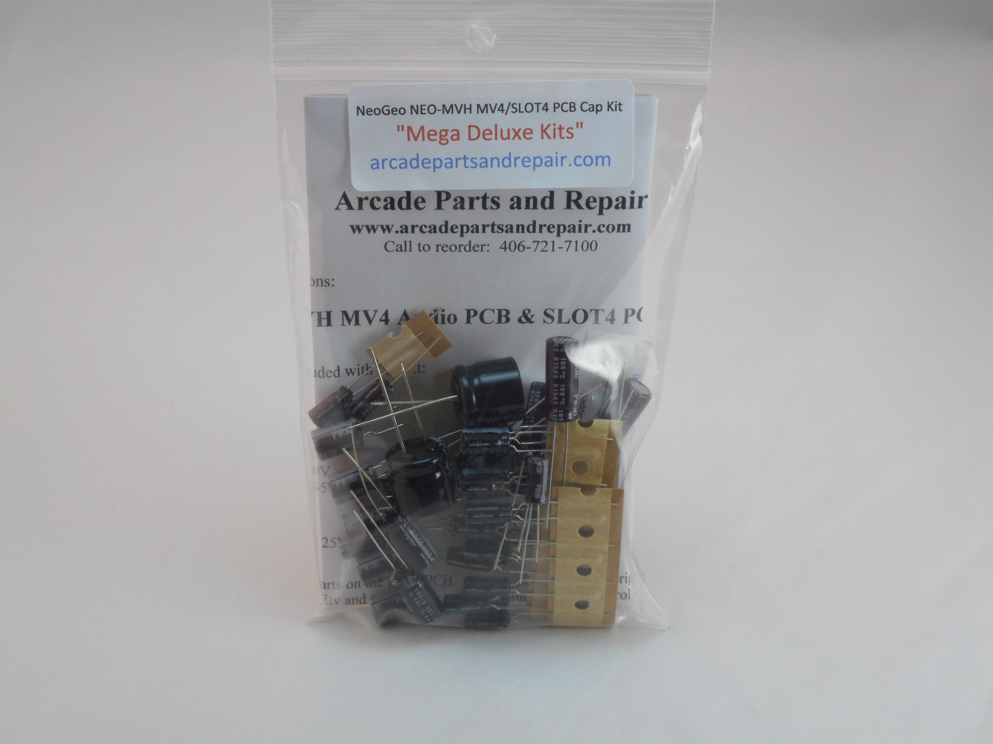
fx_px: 1692
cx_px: 496
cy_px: 372
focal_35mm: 59
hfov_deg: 32.7
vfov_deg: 24.8
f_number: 5.1
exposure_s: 1/30
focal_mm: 10.5
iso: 250
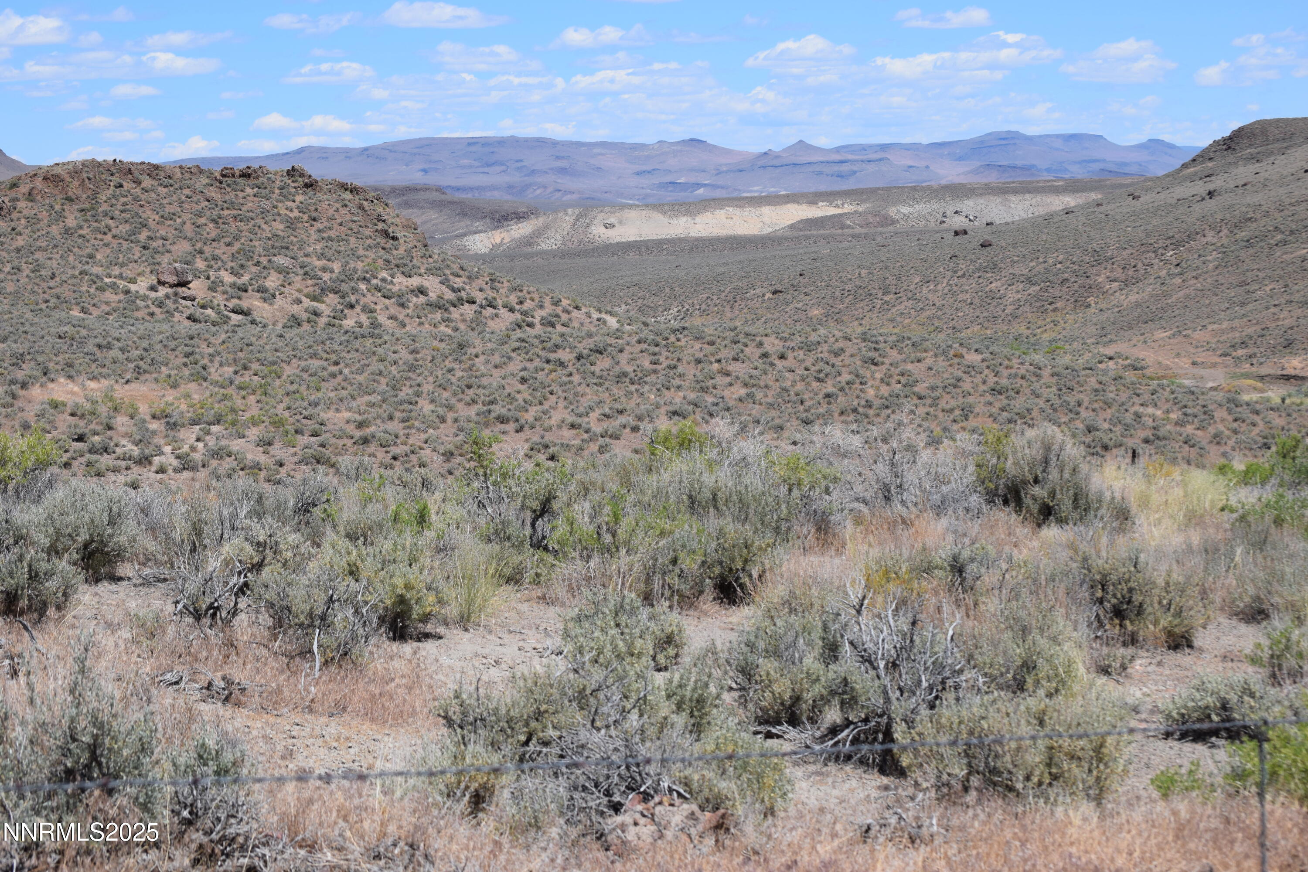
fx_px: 2997
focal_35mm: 82
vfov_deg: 16.6
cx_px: 654
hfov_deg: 24.6
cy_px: 436
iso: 200
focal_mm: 55
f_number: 11
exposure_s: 1/500
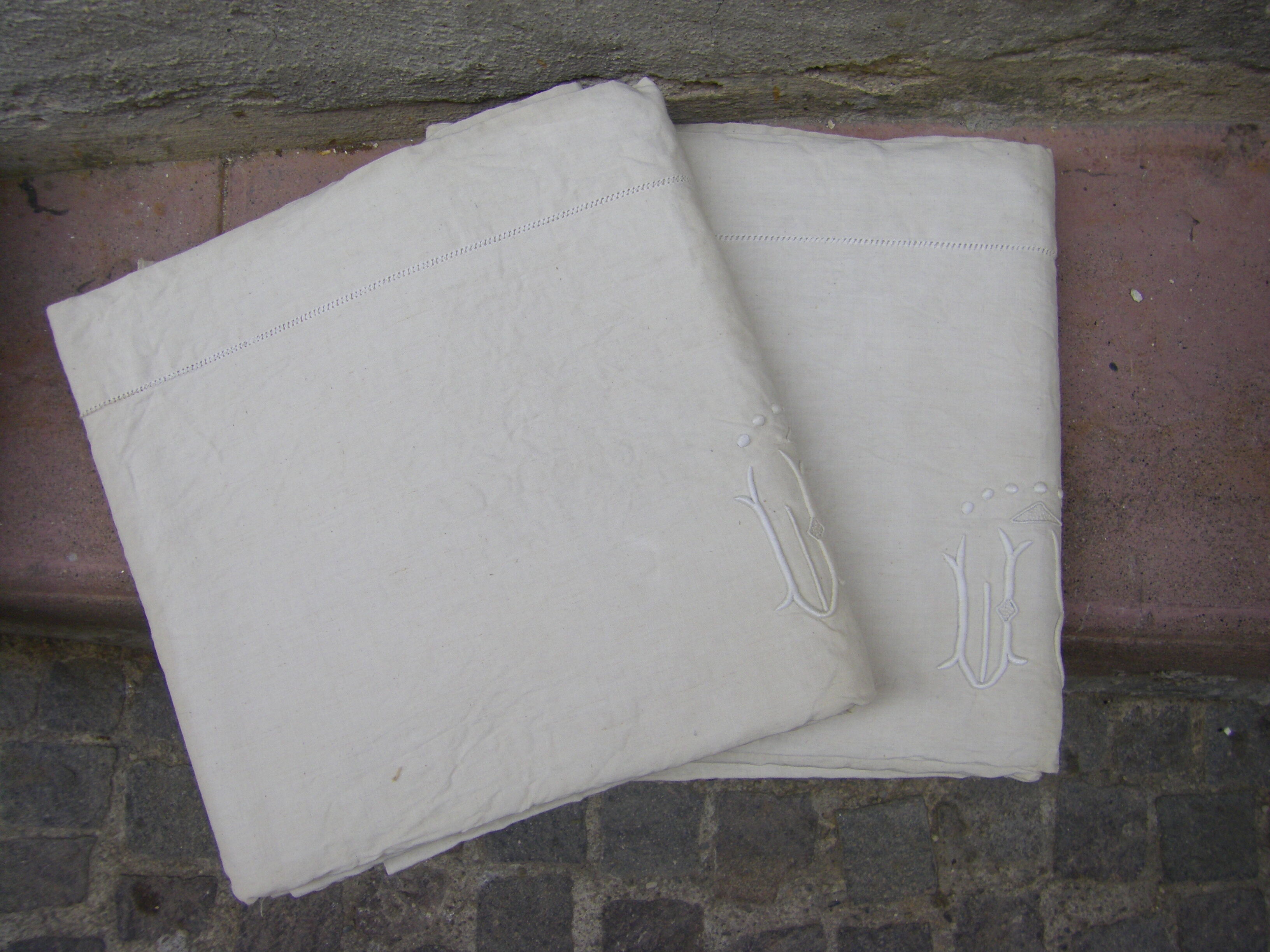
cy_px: 476
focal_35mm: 38
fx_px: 1394
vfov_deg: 37.7
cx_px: 635
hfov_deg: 49.0
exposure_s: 1/100
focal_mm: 6.3
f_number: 3.5
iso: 125
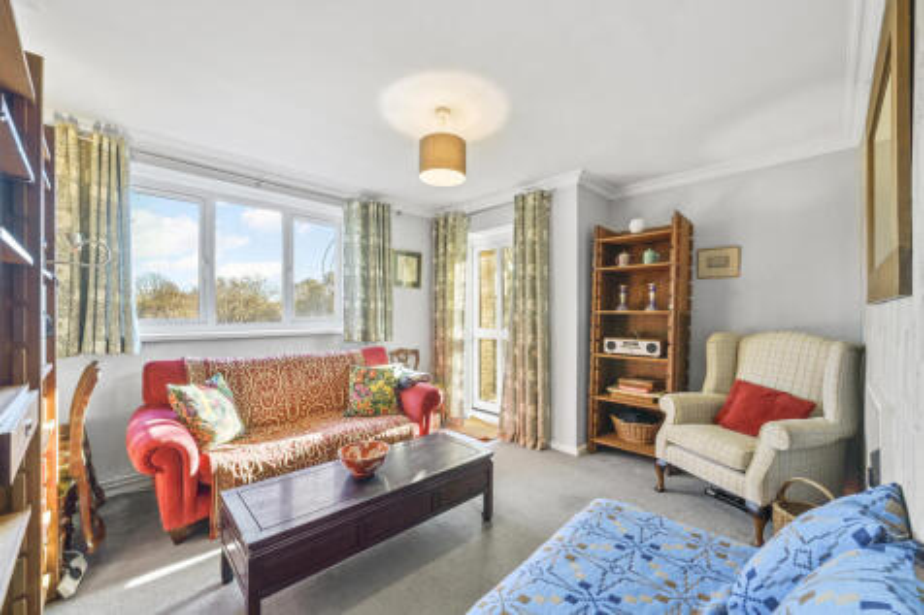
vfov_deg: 81.2
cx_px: 462
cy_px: 308
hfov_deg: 104.3
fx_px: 359
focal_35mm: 14
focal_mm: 14
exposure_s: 1/1.25
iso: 200
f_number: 16
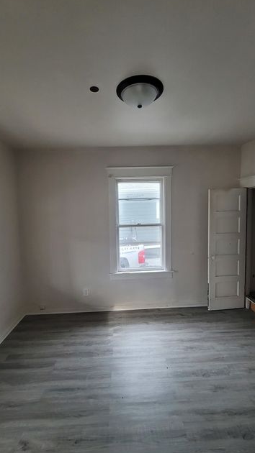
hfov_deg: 70.5
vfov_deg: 103.0
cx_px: 128
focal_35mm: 15
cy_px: 230
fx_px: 180
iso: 200
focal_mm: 2.2
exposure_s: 1/60
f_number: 2.2
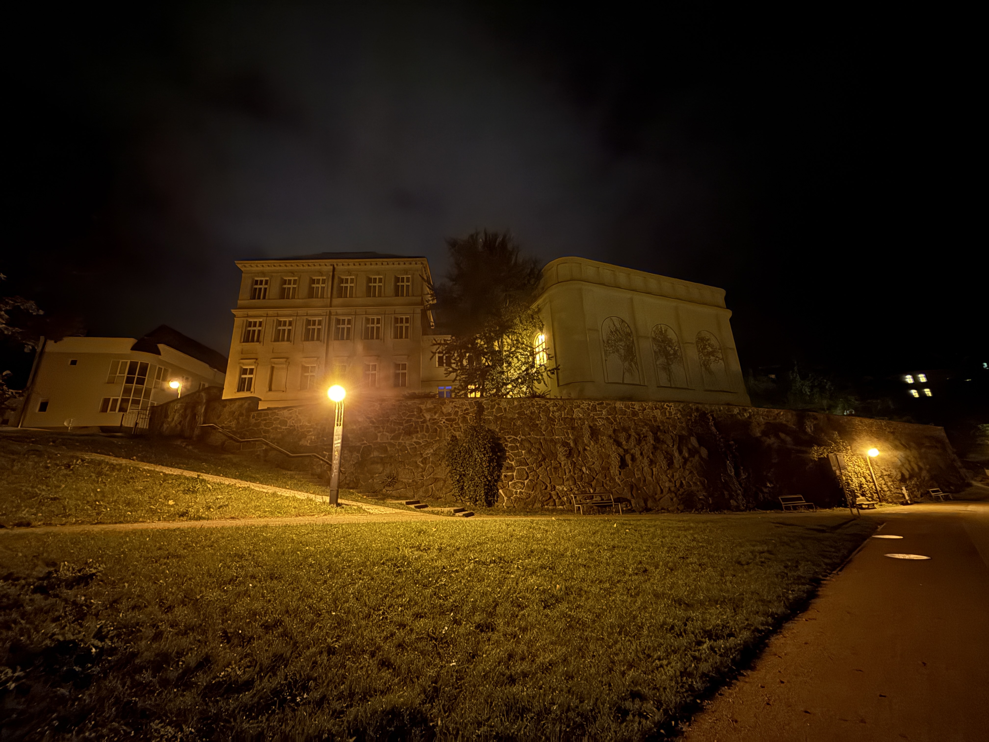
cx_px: 494
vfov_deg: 85.7
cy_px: 371
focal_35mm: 14
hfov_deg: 102.1
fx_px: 400
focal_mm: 2.22
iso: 1600
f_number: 2.2
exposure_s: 1/4
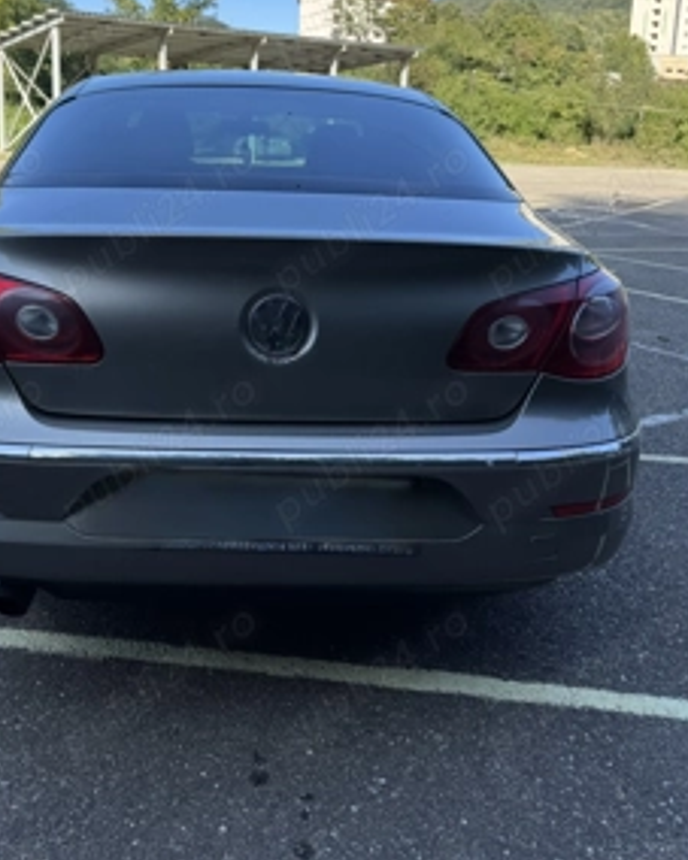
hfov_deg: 44.2
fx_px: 840
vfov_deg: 52.9
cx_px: 264
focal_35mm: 33
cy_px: 270
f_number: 1.78
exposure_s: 1/1597
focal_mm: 6.76
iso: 80
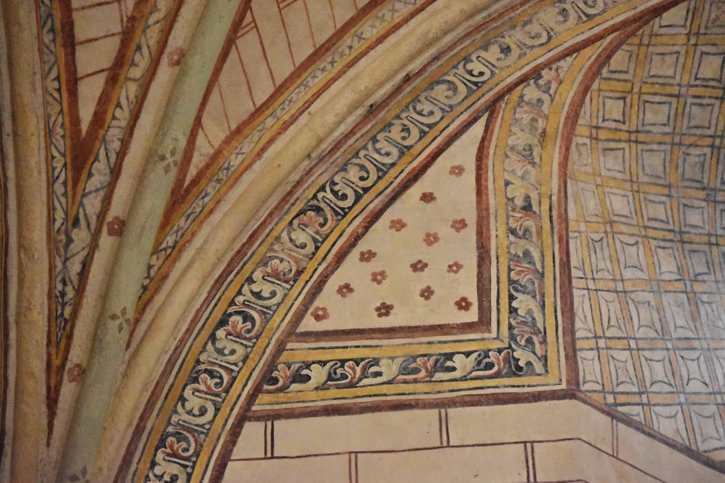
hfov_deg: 16.1
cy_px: 242
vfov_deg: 10.8
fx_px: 2568
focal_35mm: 128
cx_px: 362
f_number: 4.5
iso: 12800
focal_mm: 85
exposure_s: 1/125
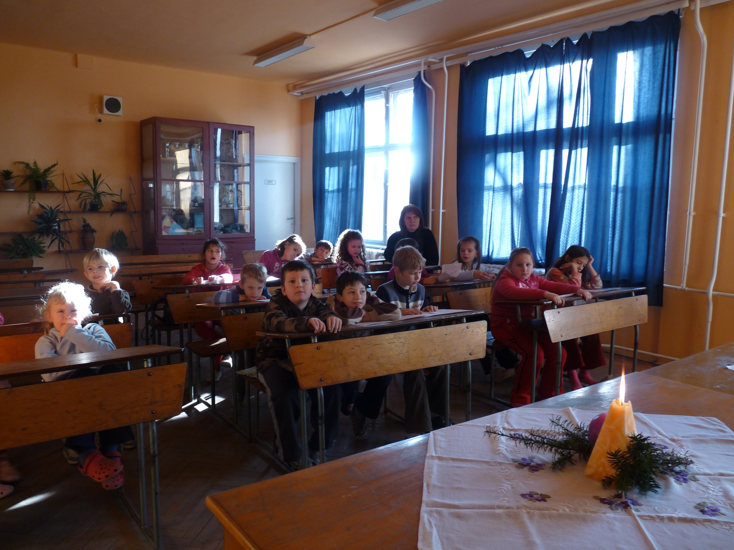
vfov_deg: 51.4
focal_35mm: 27
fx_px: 573
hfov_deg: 65.3
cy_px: 275
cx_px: 367
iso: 125
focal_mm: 4.8
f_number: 2.8
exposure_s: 1/30
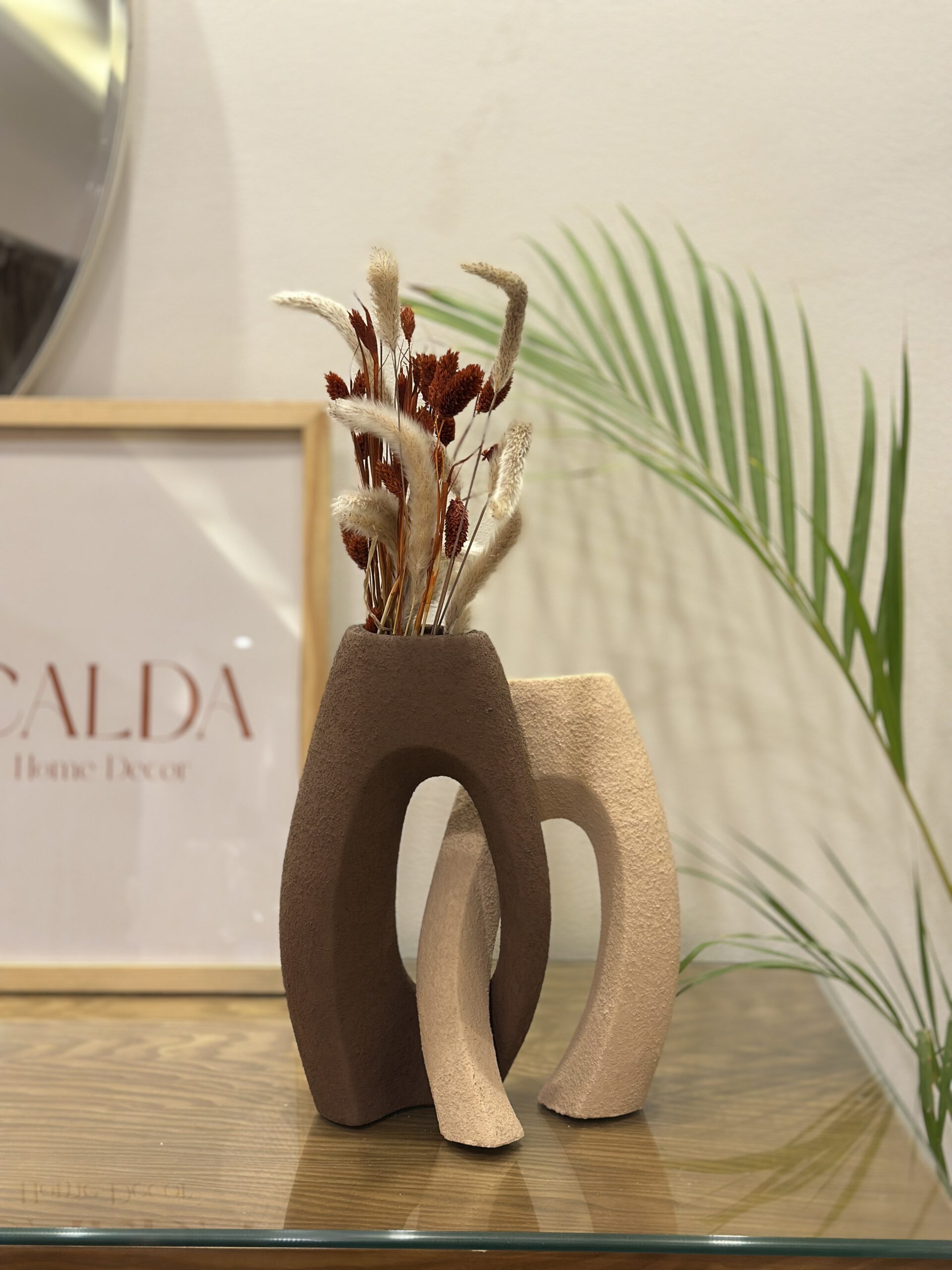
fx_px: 1760
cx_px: 476
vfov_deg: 39.7
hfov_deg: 30.3
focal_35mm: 48
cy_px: 635
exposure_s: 1/50
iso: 125
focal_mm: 6.86
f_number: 1.78
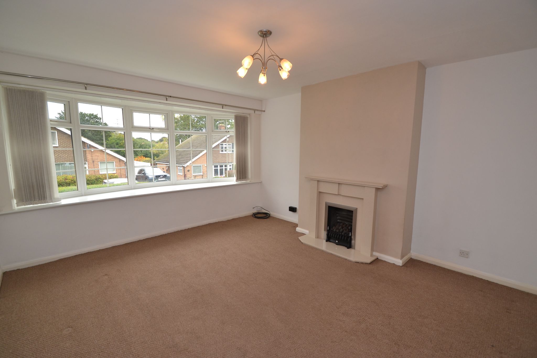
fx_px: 224
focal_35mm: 15
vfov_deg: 77.3
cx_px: 268
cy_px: 179
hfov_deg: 100.4
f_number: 4.5
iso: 400
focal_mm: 10
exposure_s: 1/80
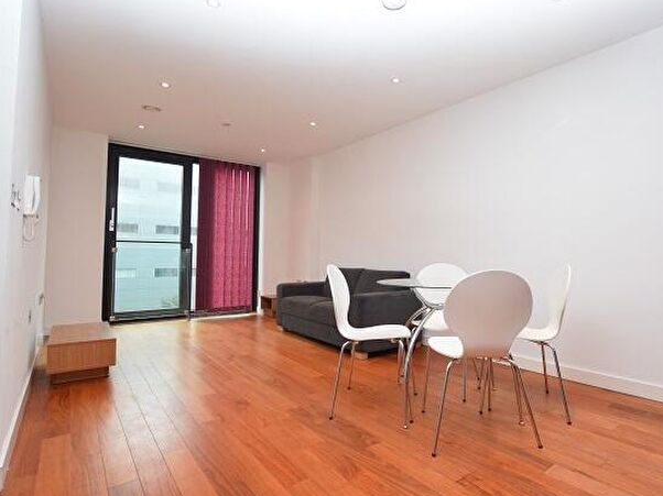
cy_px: 245
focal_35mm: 19
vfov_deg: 67.9
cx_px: 368
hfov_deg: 83.5
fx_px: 369
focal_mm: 11.5
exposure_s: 1/100
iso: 800
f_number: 5
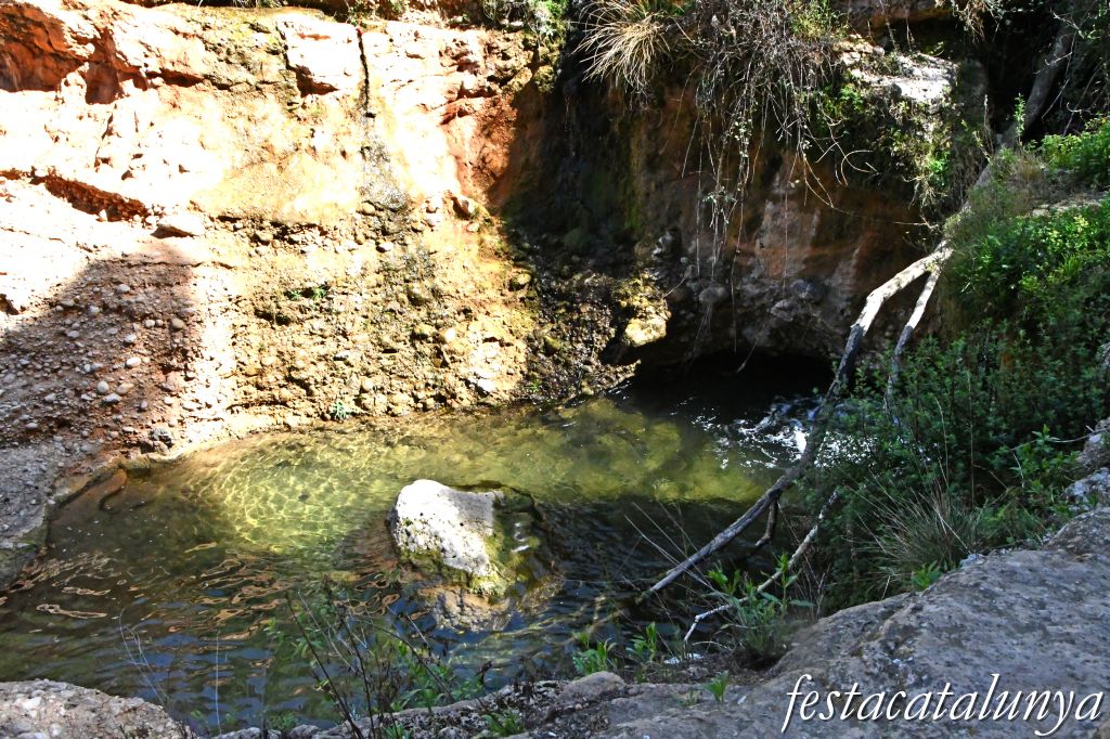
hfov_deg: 48.5
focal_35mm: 40
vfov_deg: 33.4
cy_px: 370
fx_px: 1233
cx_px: 555
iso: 6400
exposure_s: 1/1000
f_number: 18
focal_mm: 27
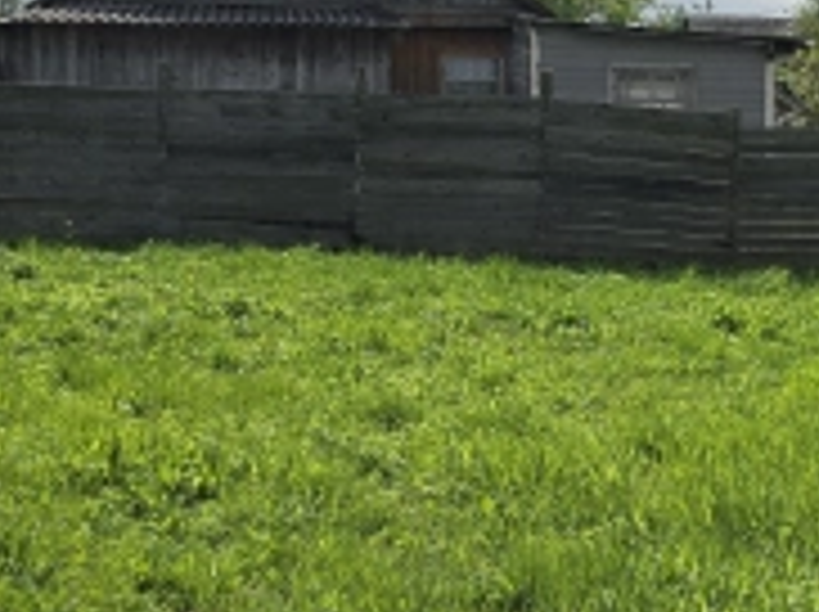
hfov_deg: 24.1
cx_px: 716
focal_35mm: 79
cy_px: 148
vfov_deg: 18.5
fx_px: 1867
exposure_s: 1/1677
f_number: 1.7
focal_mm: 6.3
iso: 12
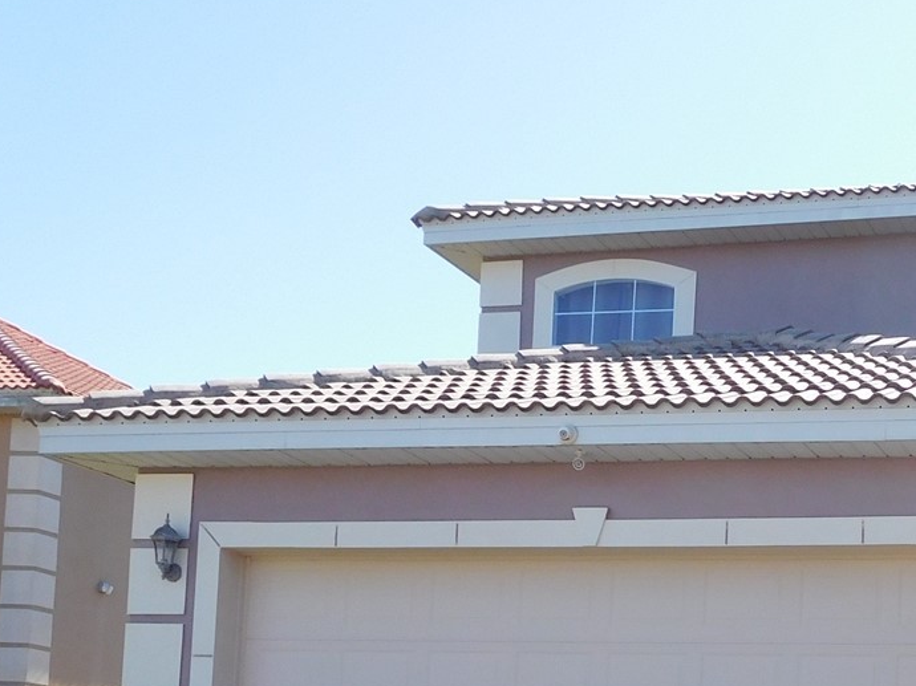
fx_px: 1534
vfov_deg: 23.8
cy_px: 736
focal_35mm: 58
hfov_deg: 30.8
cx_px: 916
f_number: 3.4
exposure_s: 1/800
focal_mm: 4.5
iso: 125
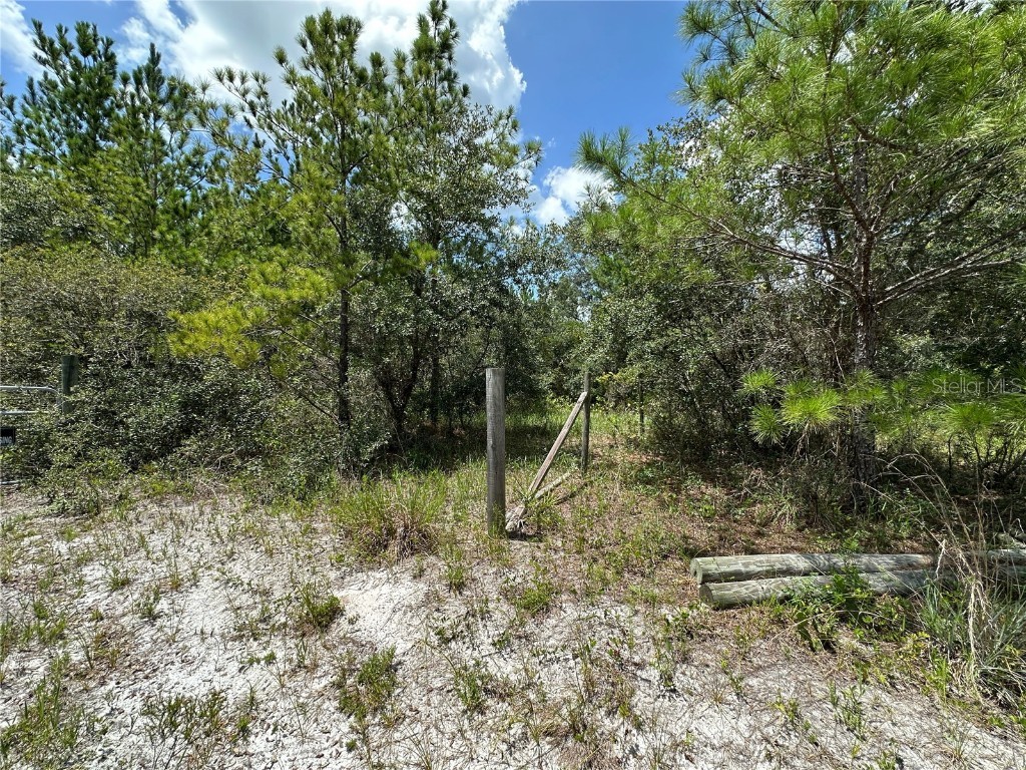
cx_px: 513
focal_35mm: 14
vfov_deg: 85.7
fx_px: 415
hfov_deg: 102.1
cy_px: 385
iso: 40
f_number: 2.2
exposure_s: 1/670
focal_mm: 2.22
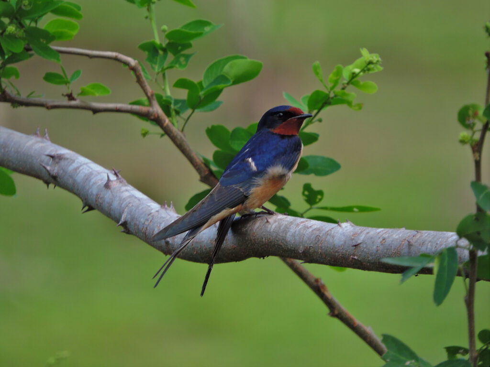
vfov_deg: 1.5
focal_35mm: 1000
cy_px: 184
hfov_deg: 2.0
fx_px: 14155
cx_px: 245
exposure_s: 1/200
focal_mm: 179.2
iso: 200
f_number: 5.6
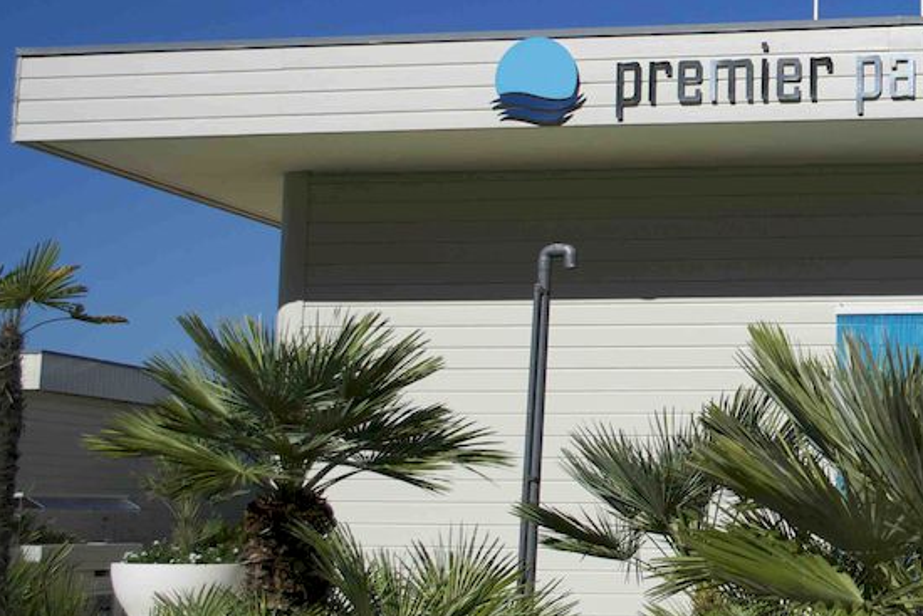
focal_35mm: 72
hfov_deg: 26.2
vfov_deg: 18.9
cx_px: 973
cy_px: 235
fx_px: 1846
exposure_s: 1/1600
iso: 100
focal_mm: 22
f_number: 3.8
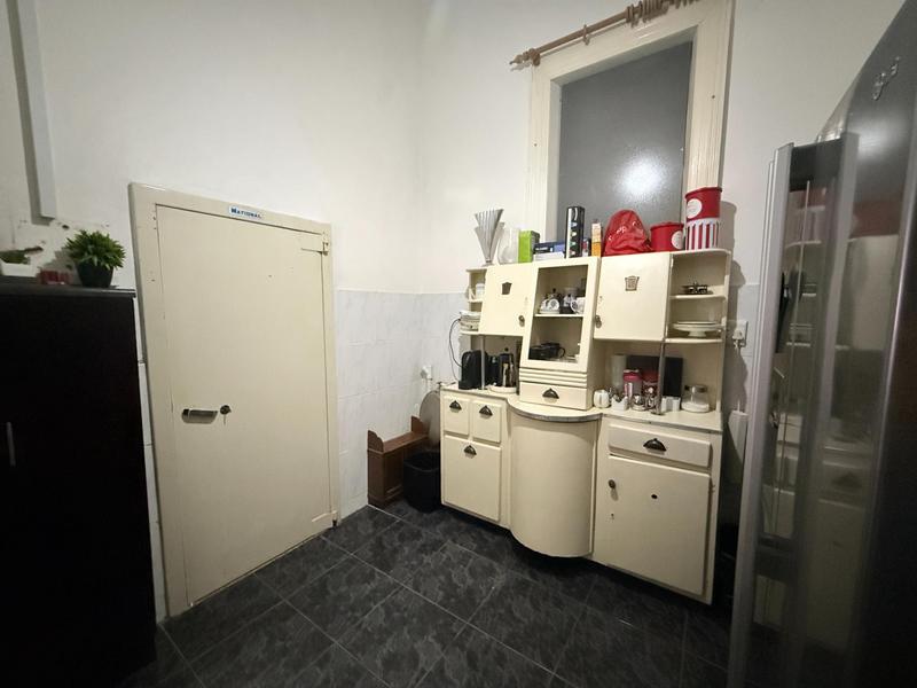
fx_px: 371
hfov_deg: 102.1
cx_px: 458
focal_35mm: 14
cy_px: 344
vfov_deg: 85.7
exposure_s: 1/60
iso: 1250
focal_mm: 2.22
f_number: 2.2
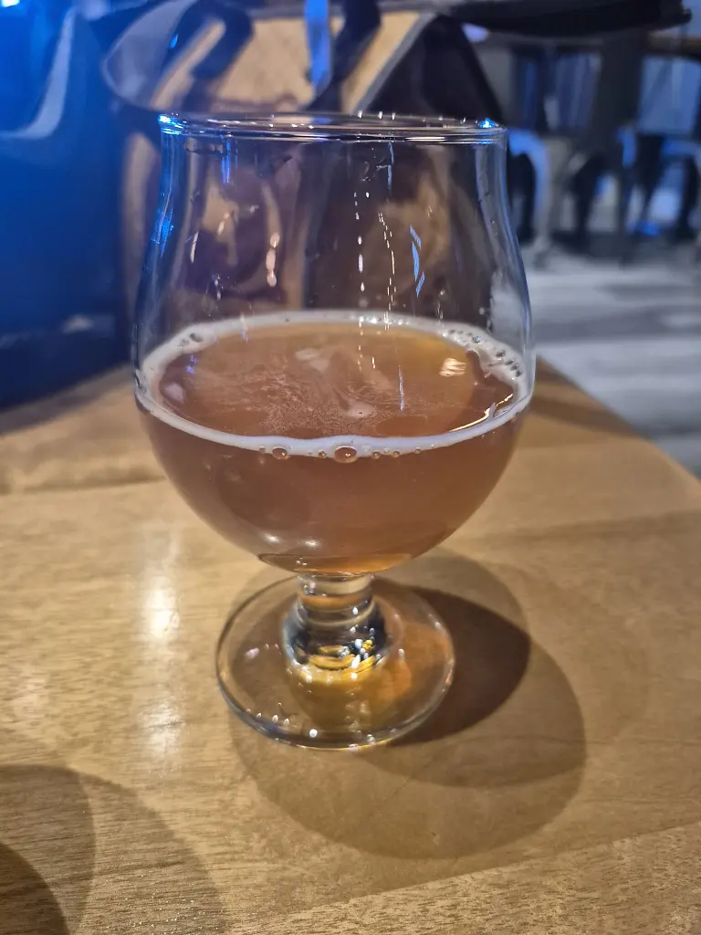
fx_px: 621
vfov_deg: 73.9
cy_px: 468
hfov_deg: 58.9
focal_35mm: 23
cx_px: 350
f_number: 1.8
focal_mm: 5.4
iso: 1000
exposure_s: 1/120
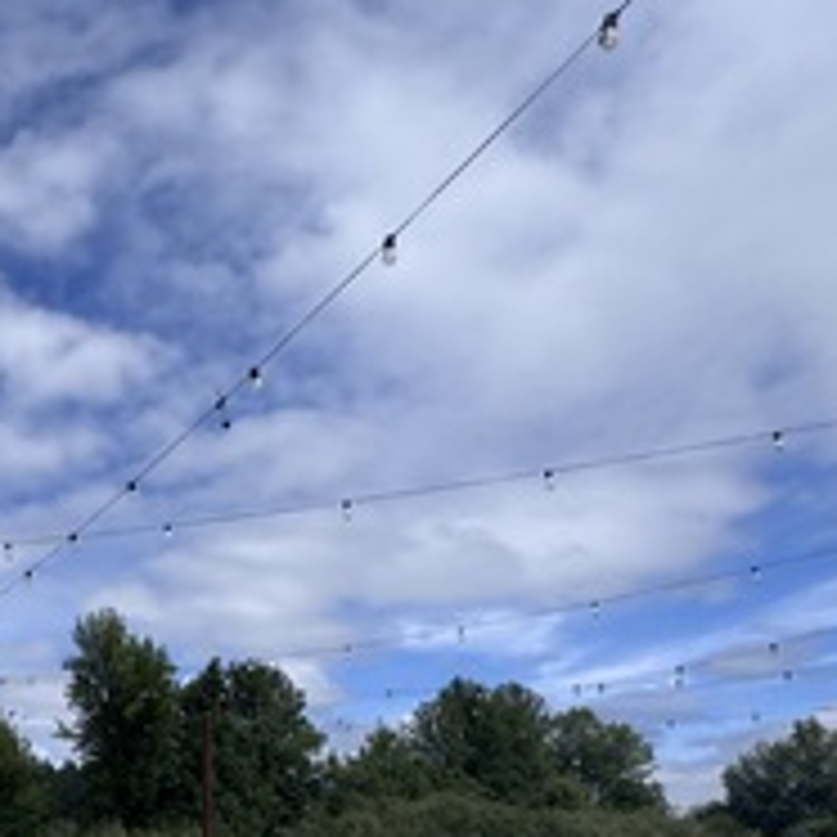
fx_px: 1094
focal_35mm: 40
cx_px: -4
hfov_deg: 37.3
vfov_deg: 39.4
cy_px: 720
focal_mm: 2.22
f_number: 2.2
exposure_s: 1/3106
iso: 50
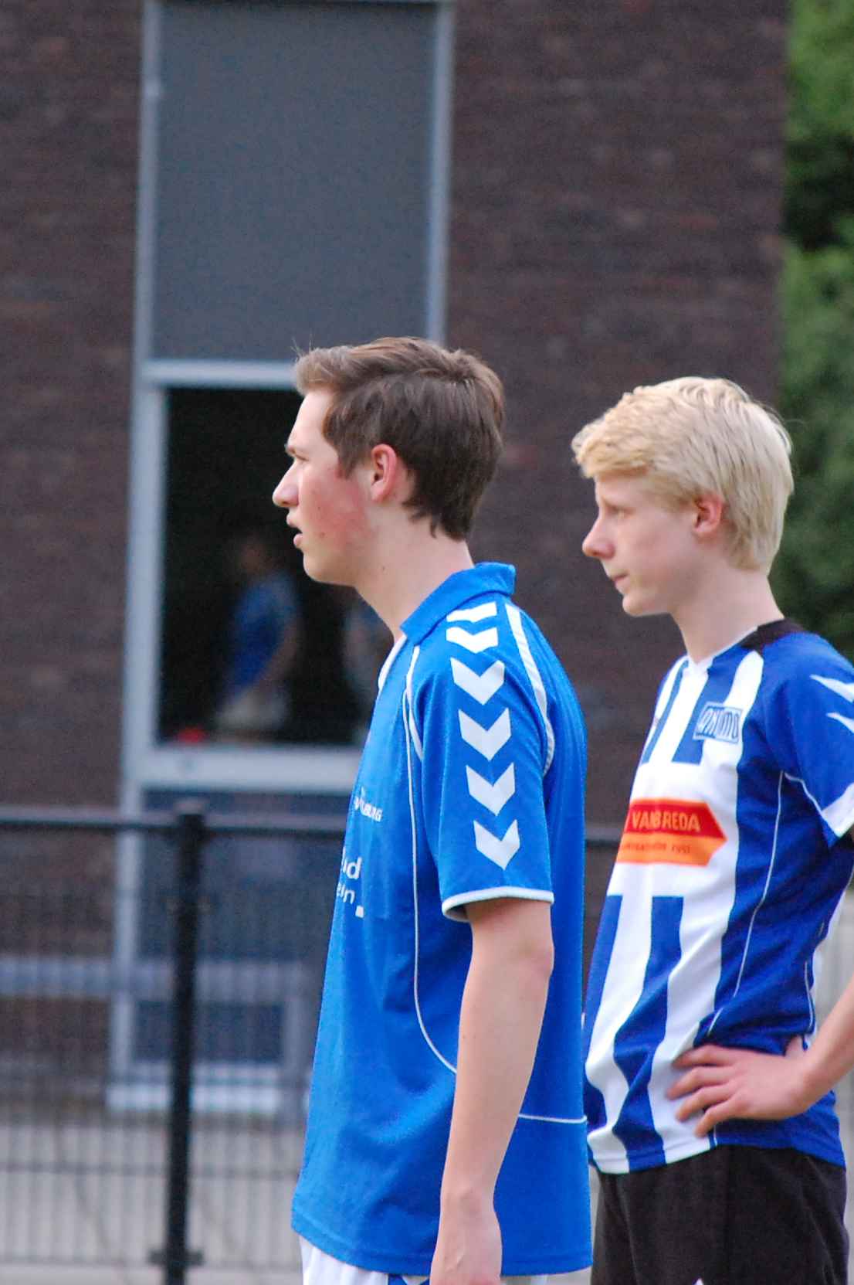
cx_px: 427
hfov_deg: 6.1
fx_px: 8019
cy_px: 642
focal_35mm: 225
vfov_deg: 9.2
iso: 1600
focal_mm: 150
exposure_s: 1/250
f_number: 5.3
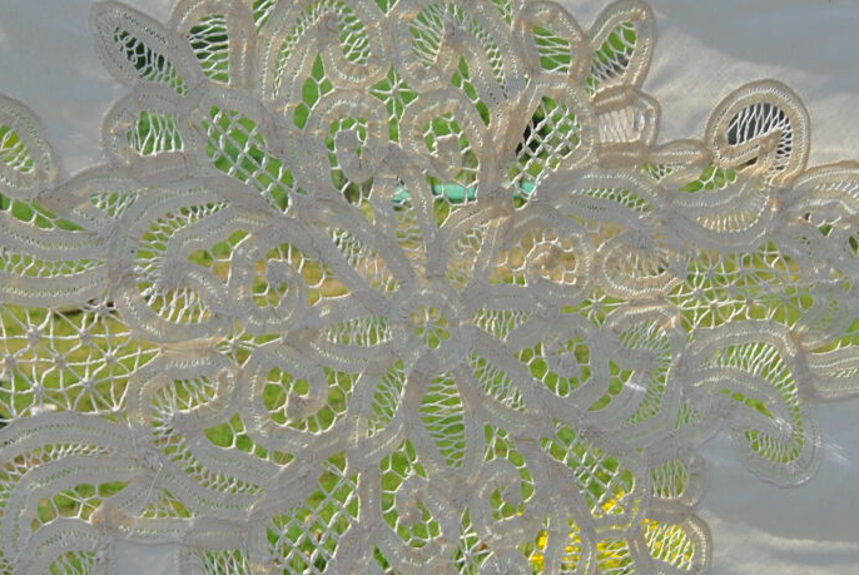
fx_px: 1921
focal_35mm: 80
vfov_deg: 16.9
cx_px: 378
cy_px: 448
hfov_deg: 25.2
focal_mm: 19
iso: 100
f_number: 8
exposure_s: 1/250
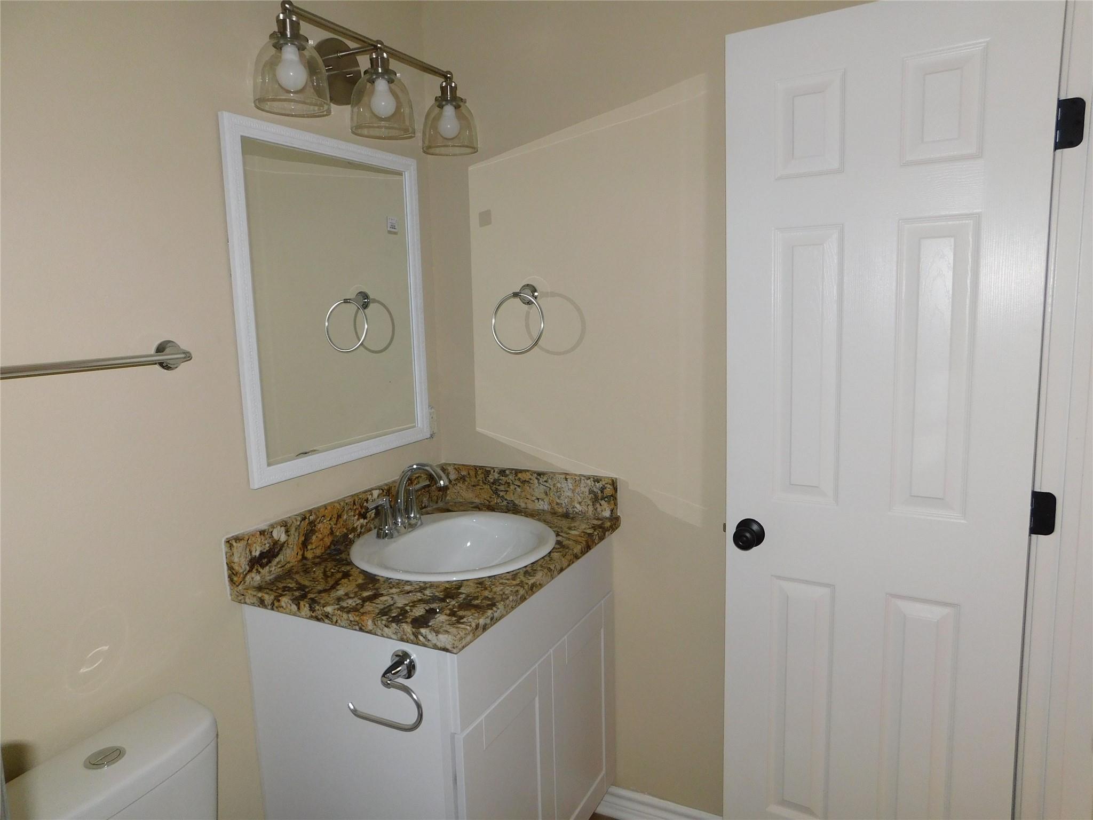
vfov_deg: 58.9
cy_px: 410
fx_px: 726
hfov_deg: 73.9
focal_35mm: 23
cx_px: 546
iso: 200
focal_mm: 4
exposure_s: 1/30
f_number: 3
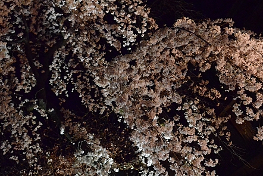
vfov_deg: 34.0
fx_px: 285
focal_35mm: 39
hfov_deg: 49.5
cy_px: 115
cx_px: 140
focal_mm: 18
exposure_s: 1/160
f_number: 6.3
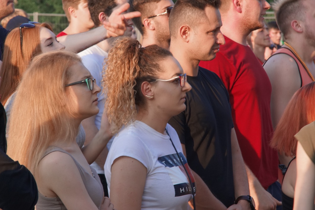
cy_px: 105
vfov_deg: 5.7
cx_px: 157
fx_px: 2109
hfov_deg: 8.5
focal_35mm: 241
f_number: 16
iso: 800
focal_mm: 160
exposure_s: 1/125
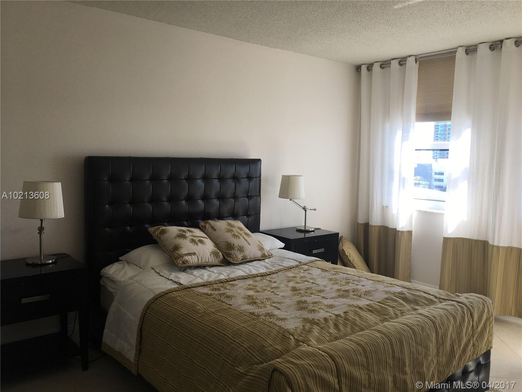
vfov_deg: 48.2
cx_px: 261
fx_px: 437
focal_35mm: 29
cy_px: 196
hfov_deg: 61.7
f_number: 2.2
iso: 25
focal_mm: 4.15
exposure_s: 1/179
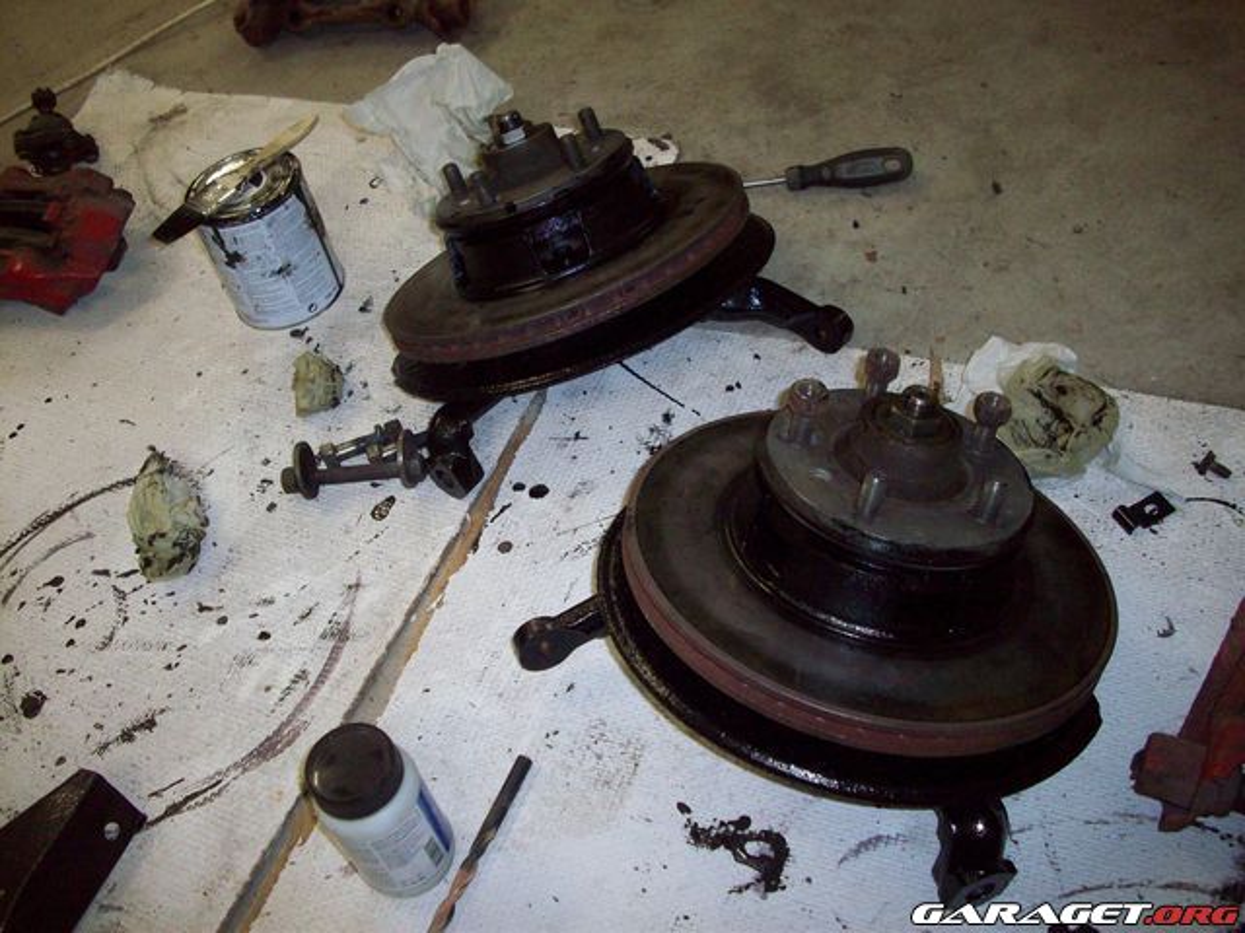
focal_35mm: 37
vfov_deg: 38.7
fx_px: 1331
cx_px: 622
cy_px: 466
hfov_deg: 50.1
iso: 160
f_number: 2.8
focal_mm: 6.2
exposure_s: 1/45
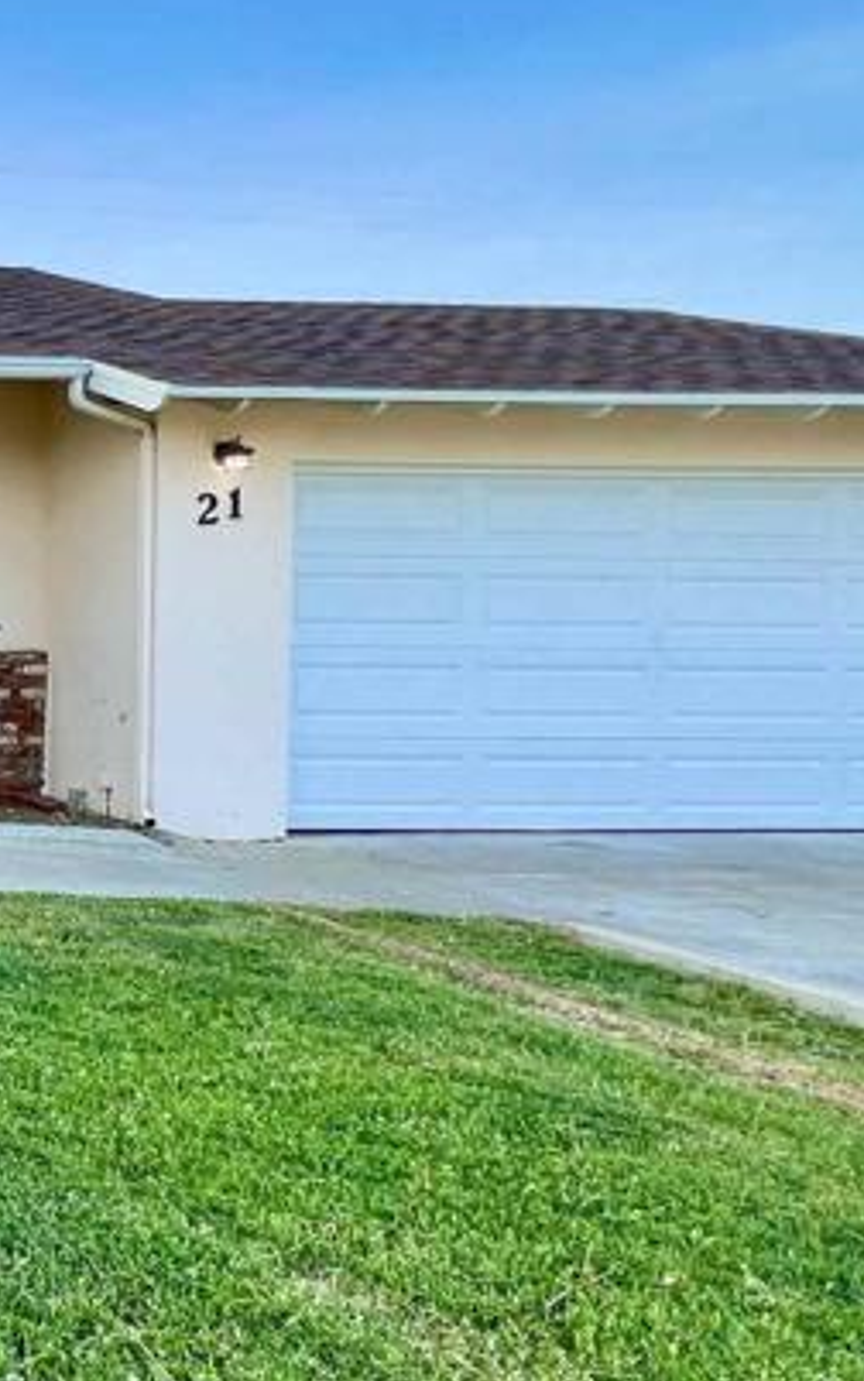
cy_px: 617
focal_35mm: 35
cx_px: -552
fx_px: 1318
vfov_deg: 55.2
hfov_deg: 24.3
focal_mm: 1.57
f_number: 1.8
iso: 32
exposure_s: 1/334
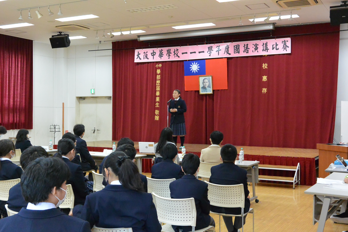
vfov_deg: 30.5
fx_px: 425
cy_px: 116
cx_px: 174
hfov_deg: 44.5
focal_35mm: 44
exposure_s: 1/60
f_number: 4.2
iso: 1600
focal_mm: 16.6
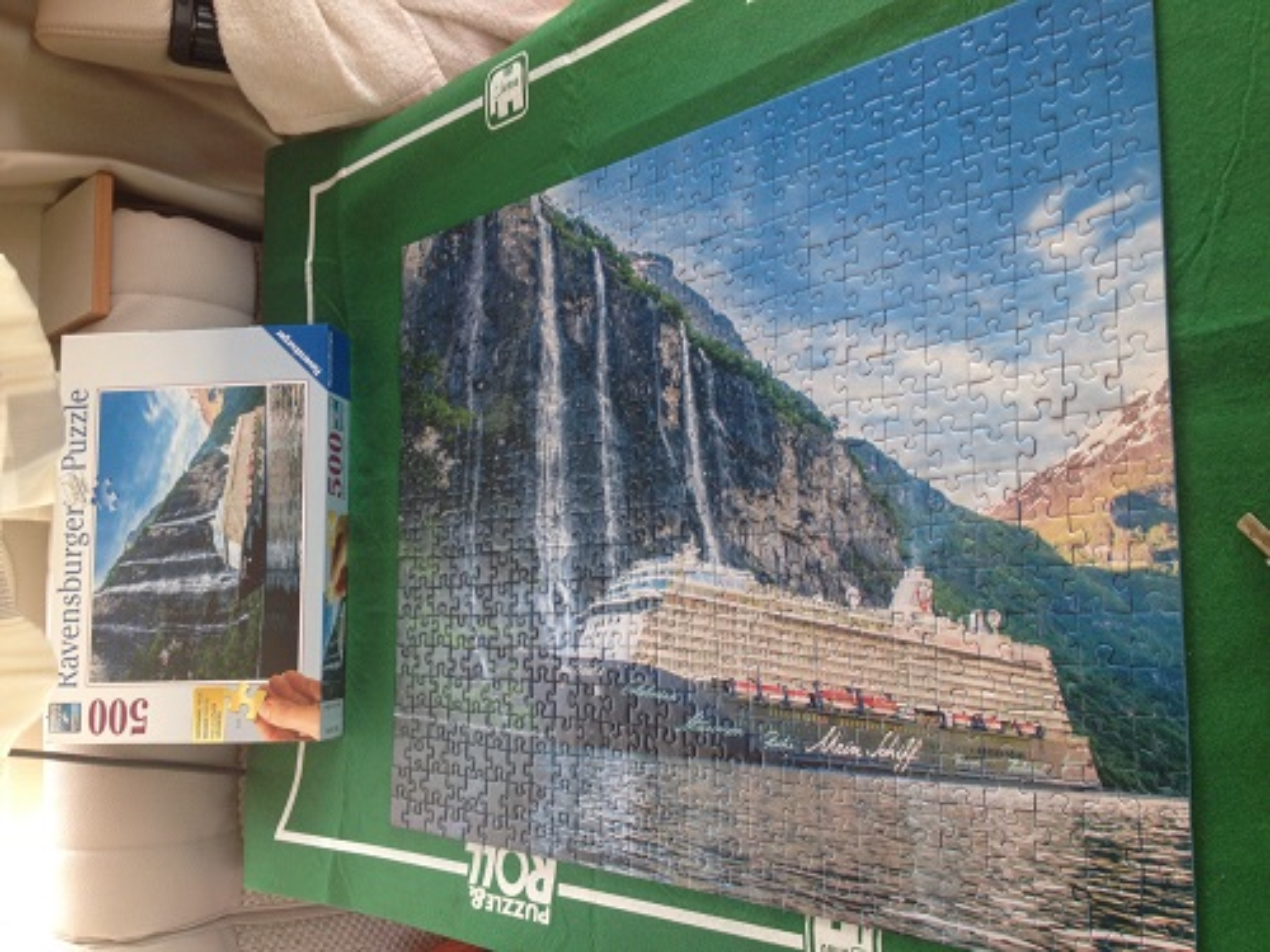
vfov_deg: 40.7
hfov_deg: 52.6
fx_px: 1284
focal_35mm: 35
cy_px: 476
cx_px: 635
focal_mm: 4.28
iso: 50
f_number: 2.4
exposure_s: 1/60
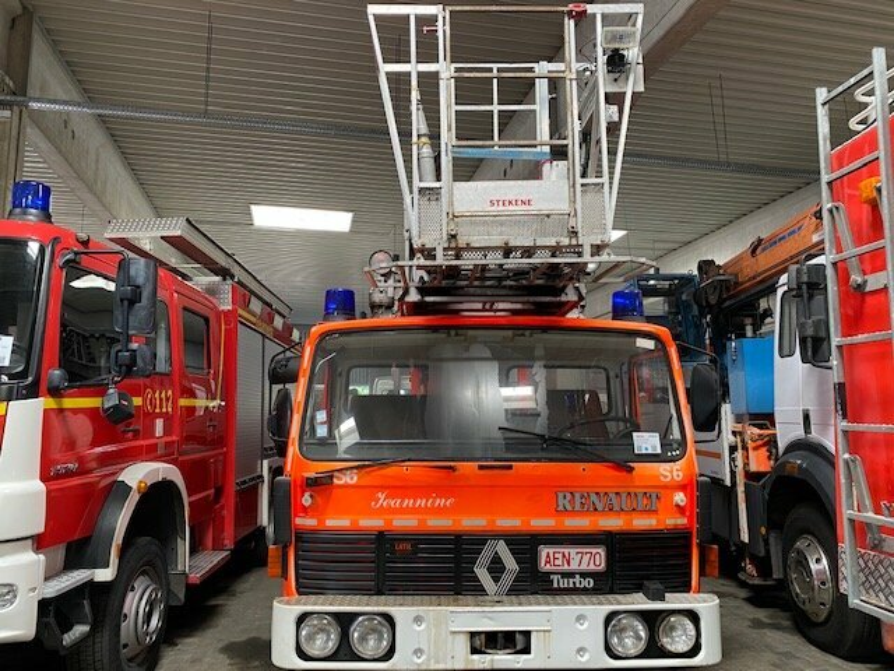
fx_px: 671
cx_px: 447
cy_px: 336
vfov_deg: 53.1
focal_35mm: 26
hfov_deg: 67.3
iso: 125
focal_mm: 4.25
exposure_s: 1/66
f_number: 1.8
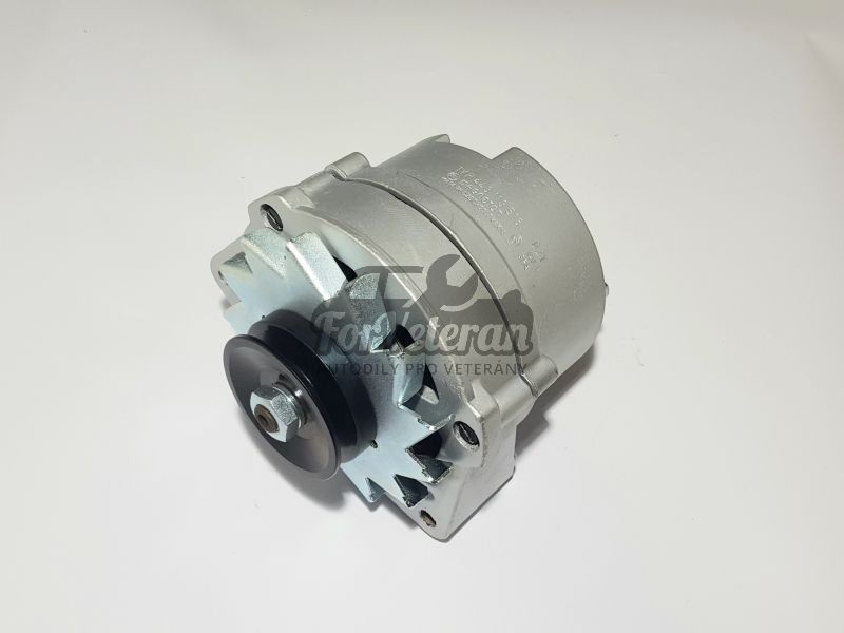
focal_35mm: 26
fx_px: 634
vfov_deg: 53.1
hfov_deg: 67.3
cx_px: 422
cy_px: 316
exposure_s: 1/140
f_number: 1.7
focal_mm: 4.2
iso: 40
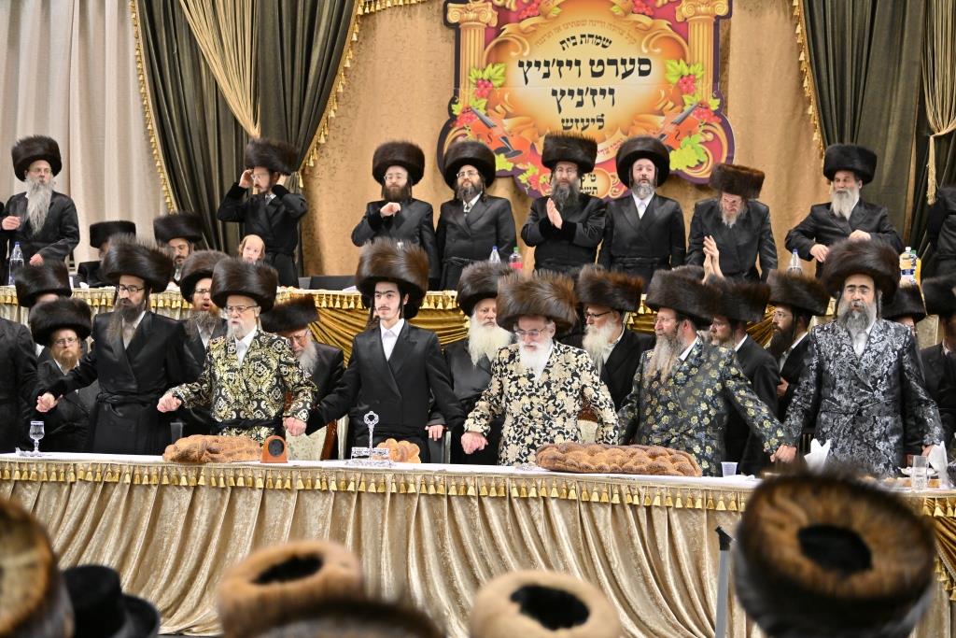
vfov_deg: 19.5
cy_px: 319
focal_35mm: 70
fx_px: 1859
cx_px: 478
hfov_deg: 28.8
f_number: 2.8
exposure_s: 1/200
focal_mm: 70
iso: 1000
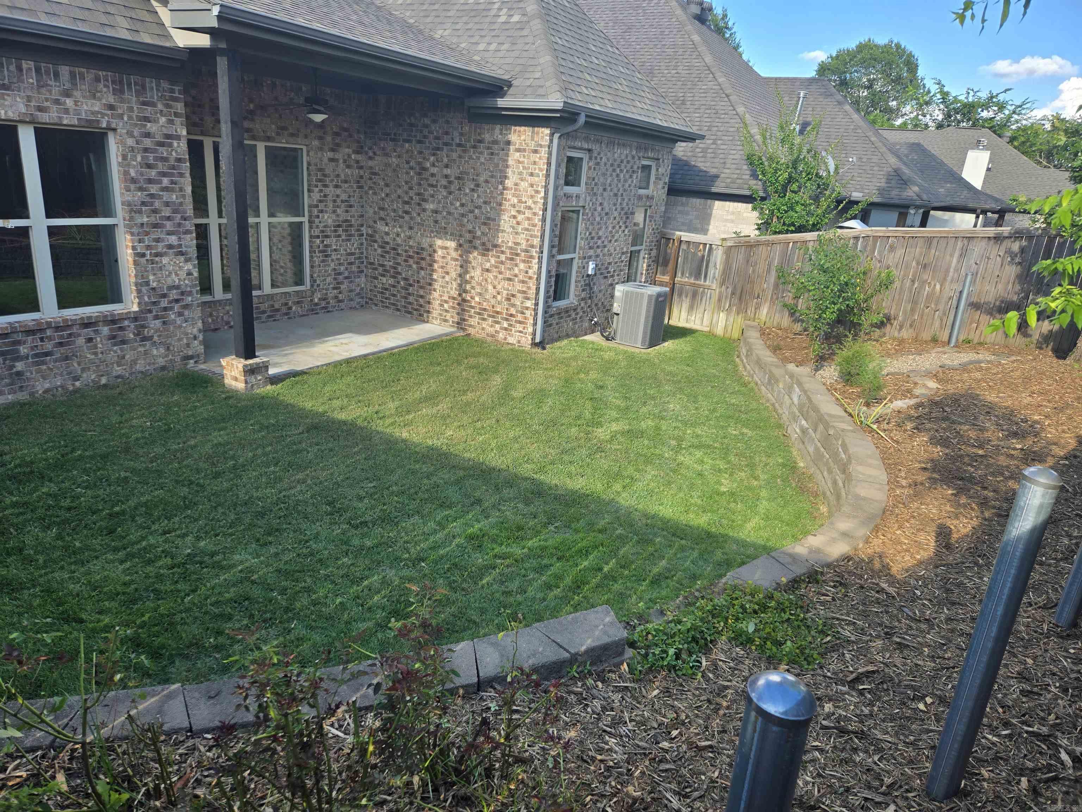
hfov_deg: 73.9
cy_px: 406
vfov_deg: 58.9
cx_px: 541
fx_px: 719
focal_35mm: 23
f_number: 1.8
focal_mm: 5.4
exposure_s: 1/553
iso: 25
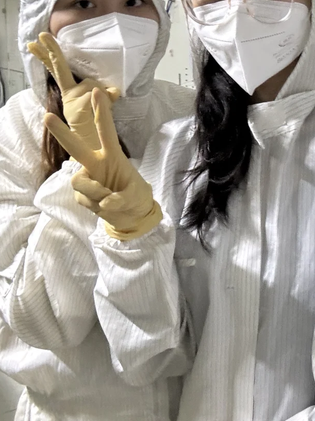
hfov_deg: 27.0
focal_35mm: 53
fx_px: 643
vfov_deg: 35.2
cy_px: 95
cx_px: 251
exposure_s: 1/33
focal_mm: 2.69
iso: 200
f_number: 1.9
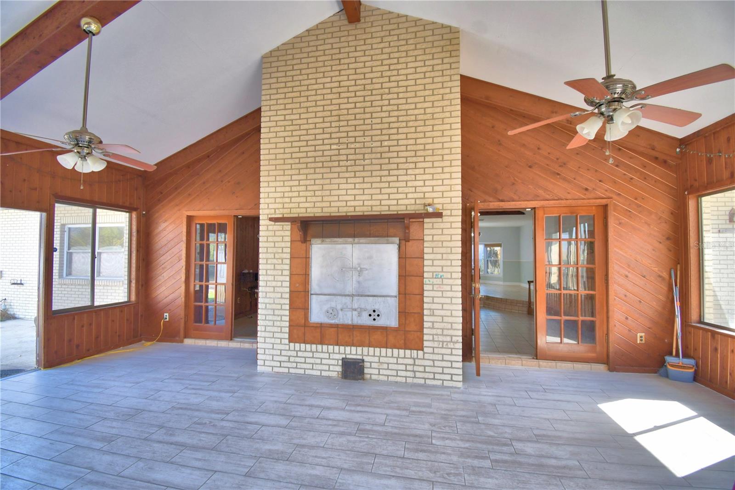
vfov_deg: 77.3
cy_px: 245
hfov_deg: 100.4
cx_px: 368
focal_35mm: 15
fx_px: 306
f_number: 4.5
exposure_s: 1/125
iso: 320
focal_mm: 10
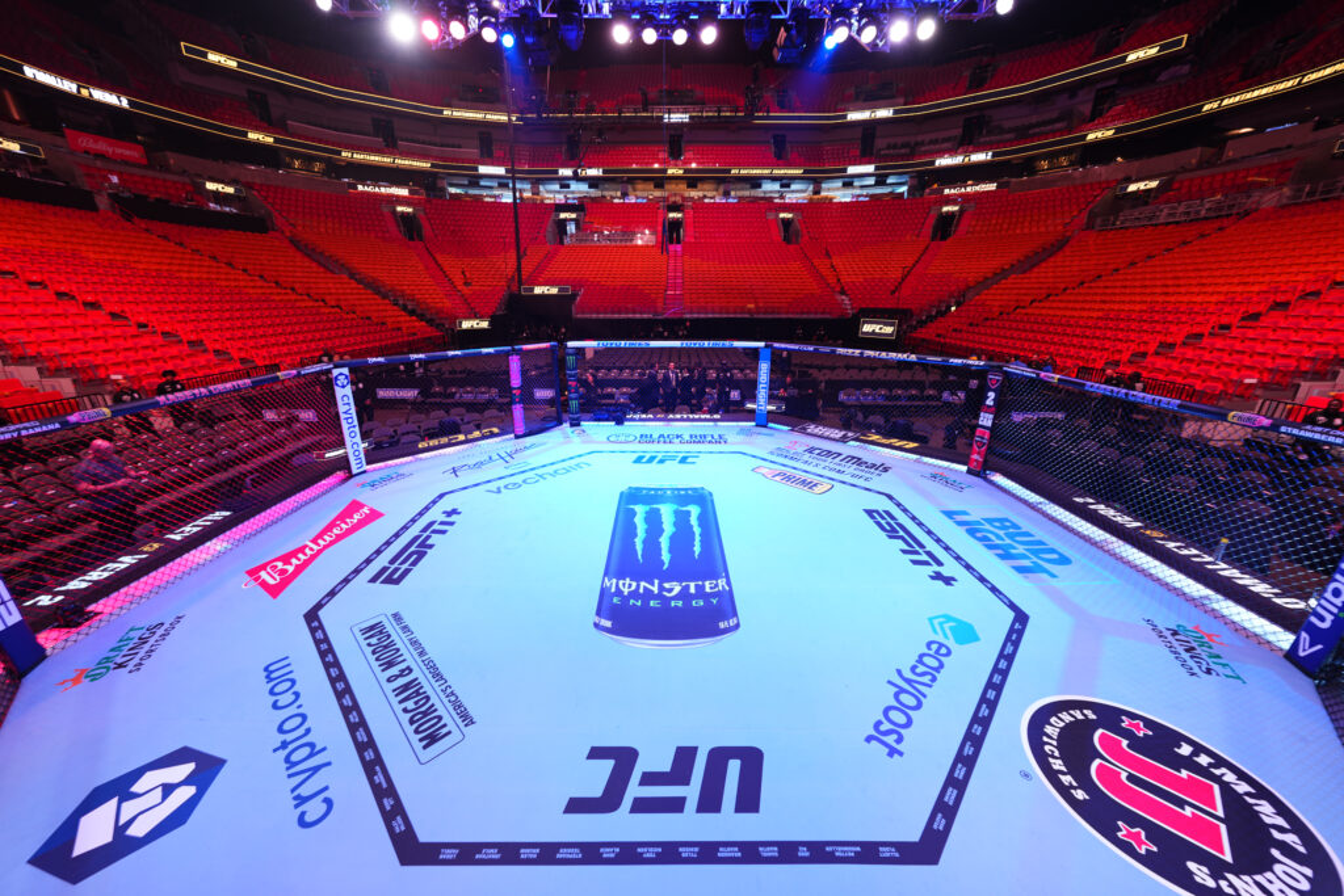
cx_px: 672
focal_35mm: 12
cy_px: 448
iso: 100
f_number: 4.5
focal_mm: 12
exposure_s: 1/8
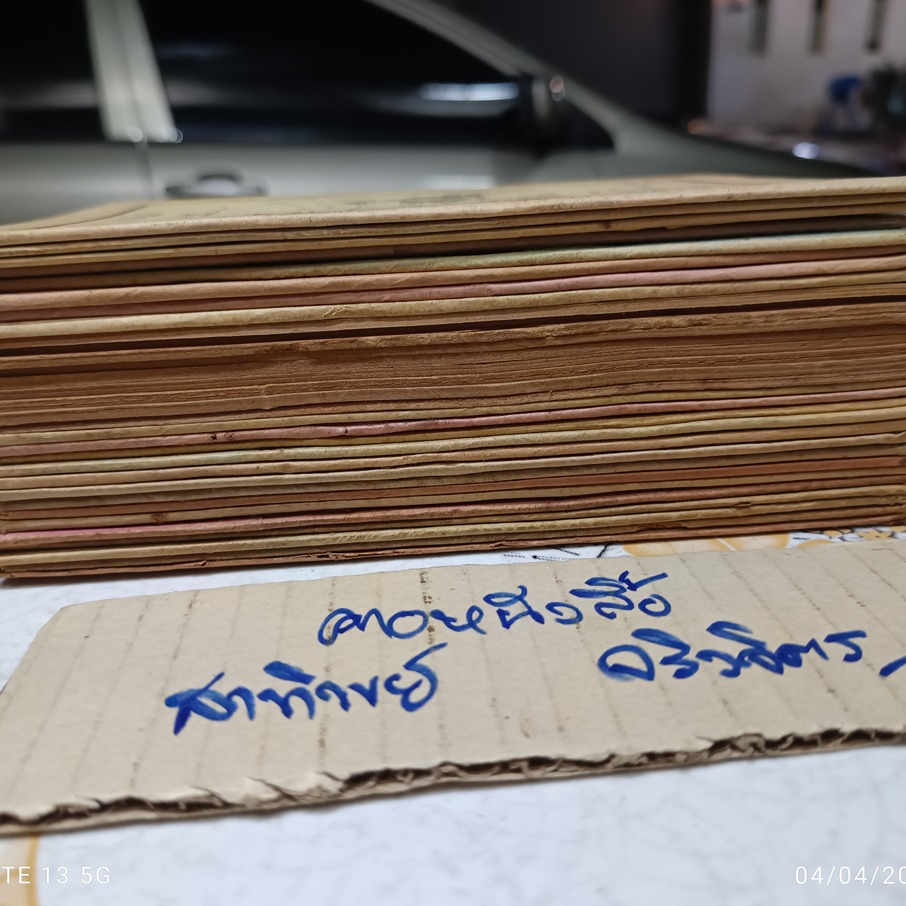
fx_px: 859
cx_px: 452
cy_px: 458
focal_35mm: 29
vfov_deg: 55.6
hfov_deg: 55.6
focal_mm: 5.31
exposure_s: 1/25
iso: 1100
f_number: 1.7
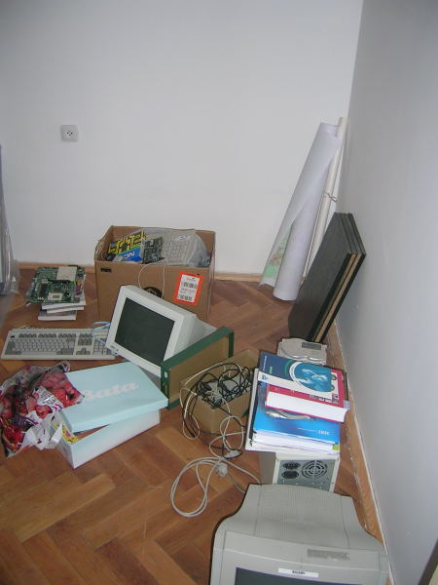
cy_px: 292
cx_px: 219
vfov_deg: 52.6
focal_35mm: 35
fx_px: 590
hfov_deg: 40.7
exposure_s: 1/60.1
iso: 74
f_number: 2.8
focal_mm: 5.4
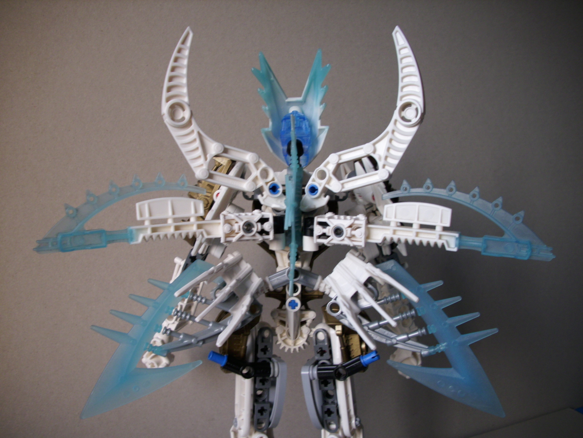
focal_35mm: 31
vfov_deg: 45.4
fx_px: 522
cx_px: 292
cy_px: 219
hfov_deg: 58.4
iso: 50
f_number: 2.8
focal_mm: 6.2
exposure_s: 1/30
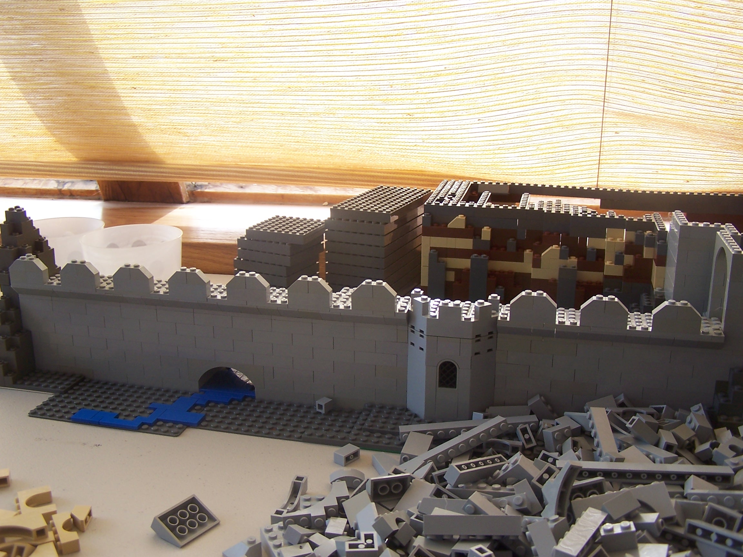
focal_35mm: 38
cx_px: 372
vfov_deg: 37.7
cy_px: 278
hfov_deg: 49.0
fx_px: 816
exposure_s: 1/90
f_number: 2.8
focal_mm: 6.3
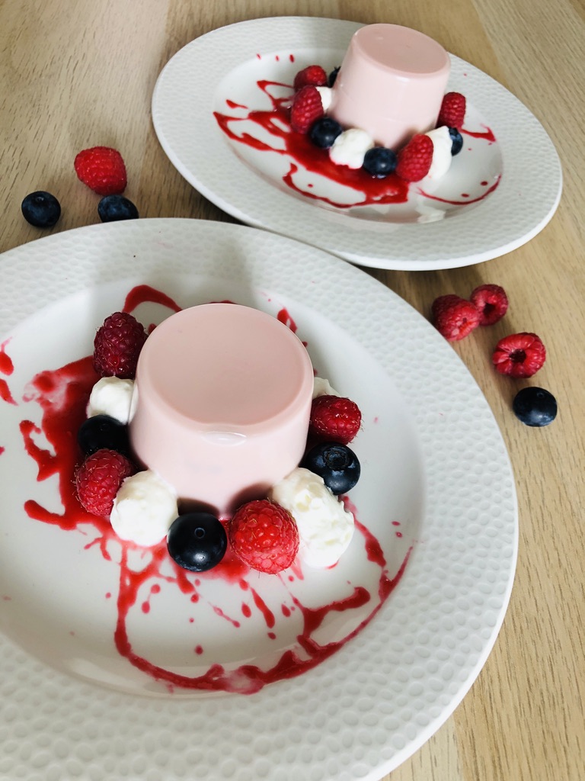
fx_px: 631
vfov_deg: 63.4
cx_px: 292
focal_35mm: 28
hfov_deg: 49.7
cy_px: 390
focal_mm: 4
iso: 125
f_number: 1.8
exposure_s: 1/120
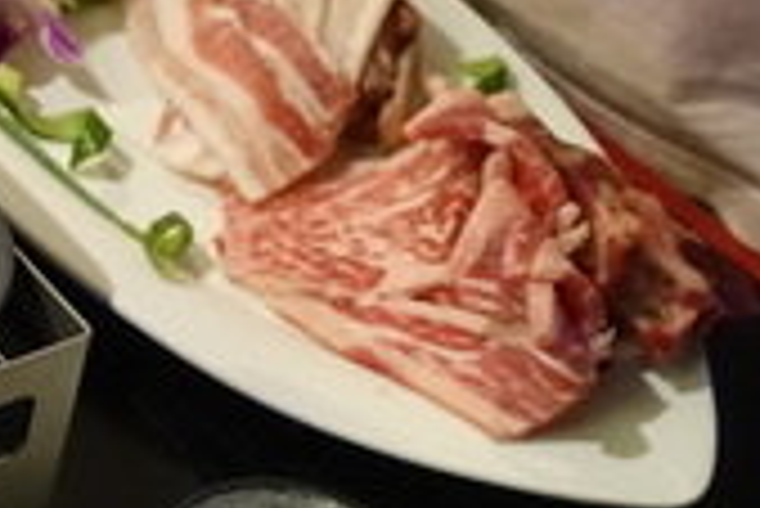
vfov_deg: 12.5
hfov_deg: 16.4
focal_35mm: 110
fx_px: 2324
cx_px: -472
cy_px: 243
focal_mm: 11.22
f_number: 2.5
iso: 3200
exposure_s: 1/60
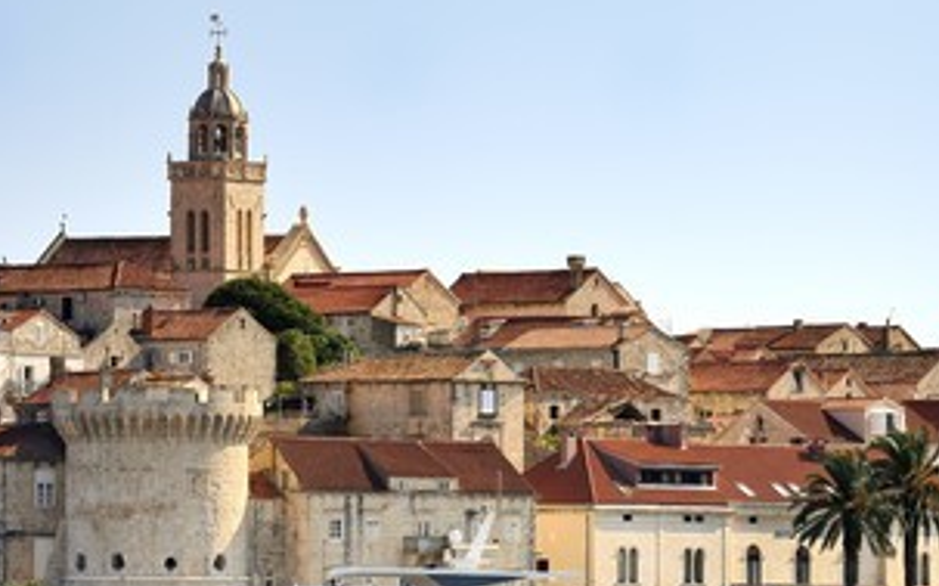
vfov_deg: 5.0
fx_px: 6701
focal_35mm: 262
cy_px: 366
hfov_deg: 8.0
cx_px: 429
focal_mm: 185
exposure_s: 1/640
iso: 200
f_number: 9
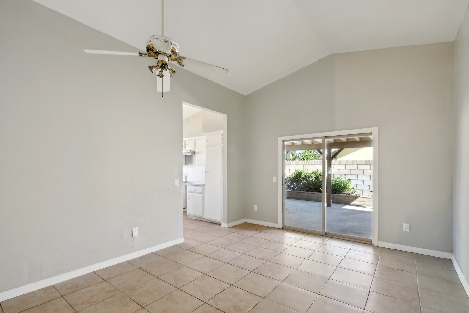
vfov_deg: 73.7
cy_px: 156
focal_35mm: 16
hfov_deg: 96.7
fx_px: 208
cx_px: 234
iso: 3200
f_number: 16
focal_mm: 16
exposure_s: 1/45
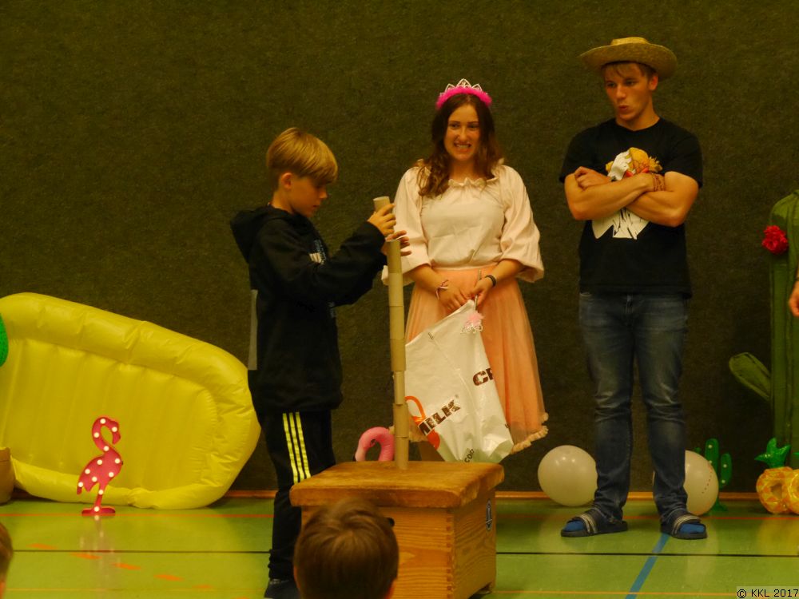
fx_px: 3555
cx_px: 400
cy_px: 300
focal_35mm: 154
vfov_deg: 9.6
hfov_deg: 12.8
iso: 3200
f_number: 8
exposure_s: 1/30
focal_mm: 77
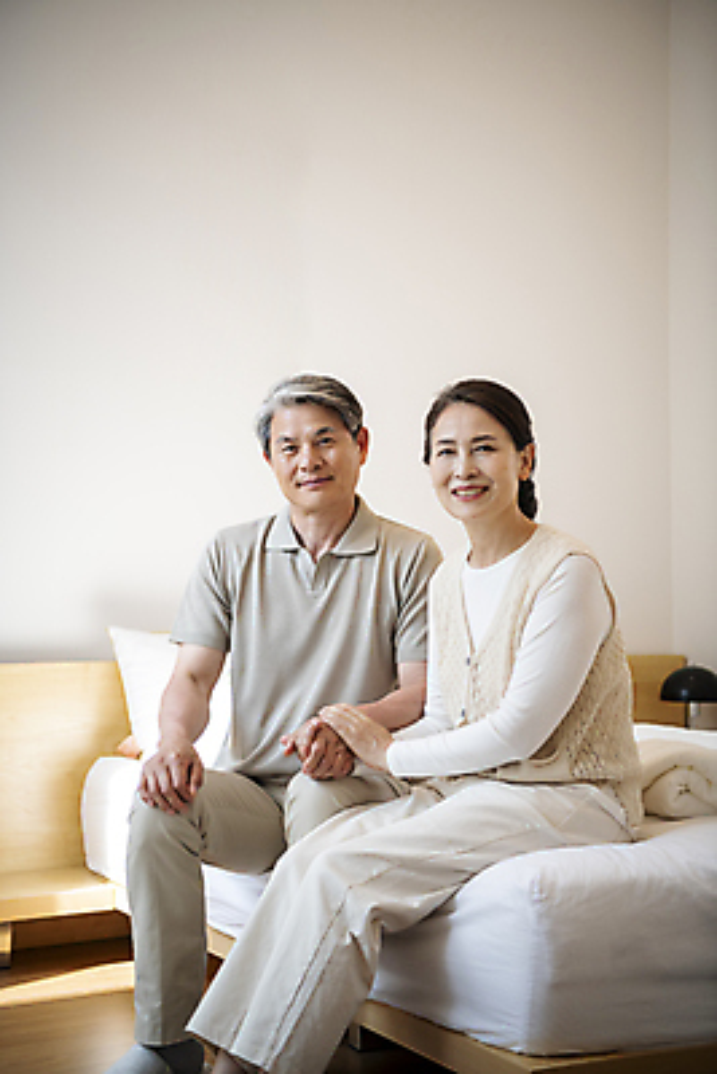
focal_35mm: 50
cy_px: 537
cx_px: 358
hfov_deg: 27.0
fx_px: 1492
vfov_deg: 39.6
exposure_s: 1/200
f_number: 2.8
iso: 400
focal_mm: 50
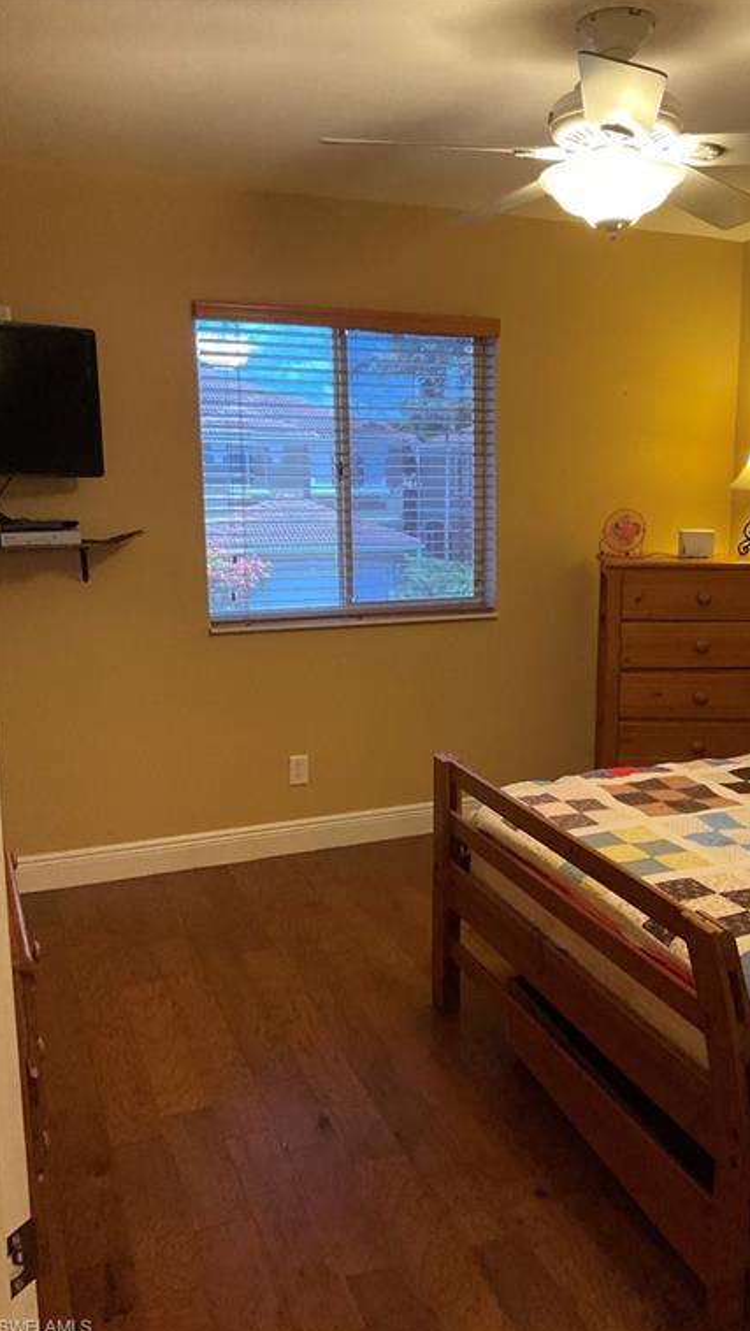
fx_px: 1130
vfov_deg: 61.0
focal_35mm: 32
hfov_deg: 36.3
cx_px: 501
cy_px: 666
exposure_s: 1/60
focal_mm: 3
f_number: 1.8
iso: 250
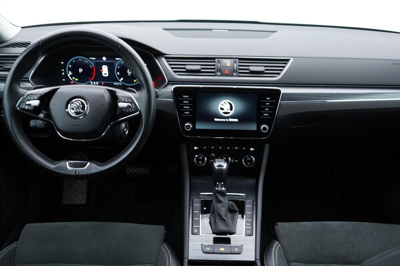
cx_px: 199
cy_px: 134
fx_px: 411
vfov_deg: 35.9
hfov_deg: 51.9
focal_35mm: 37
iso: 250
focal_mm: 24
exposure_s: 1/40
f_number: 2.8
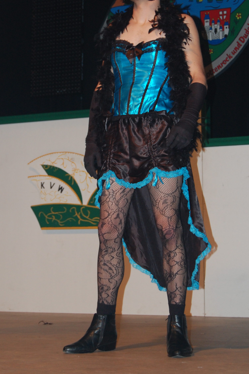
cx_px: 113
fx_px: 932
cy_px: 132
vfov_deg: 22.6
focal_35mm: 90
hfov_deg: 15.2
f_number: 5.3
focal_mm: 45
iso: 500
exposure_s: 1/60
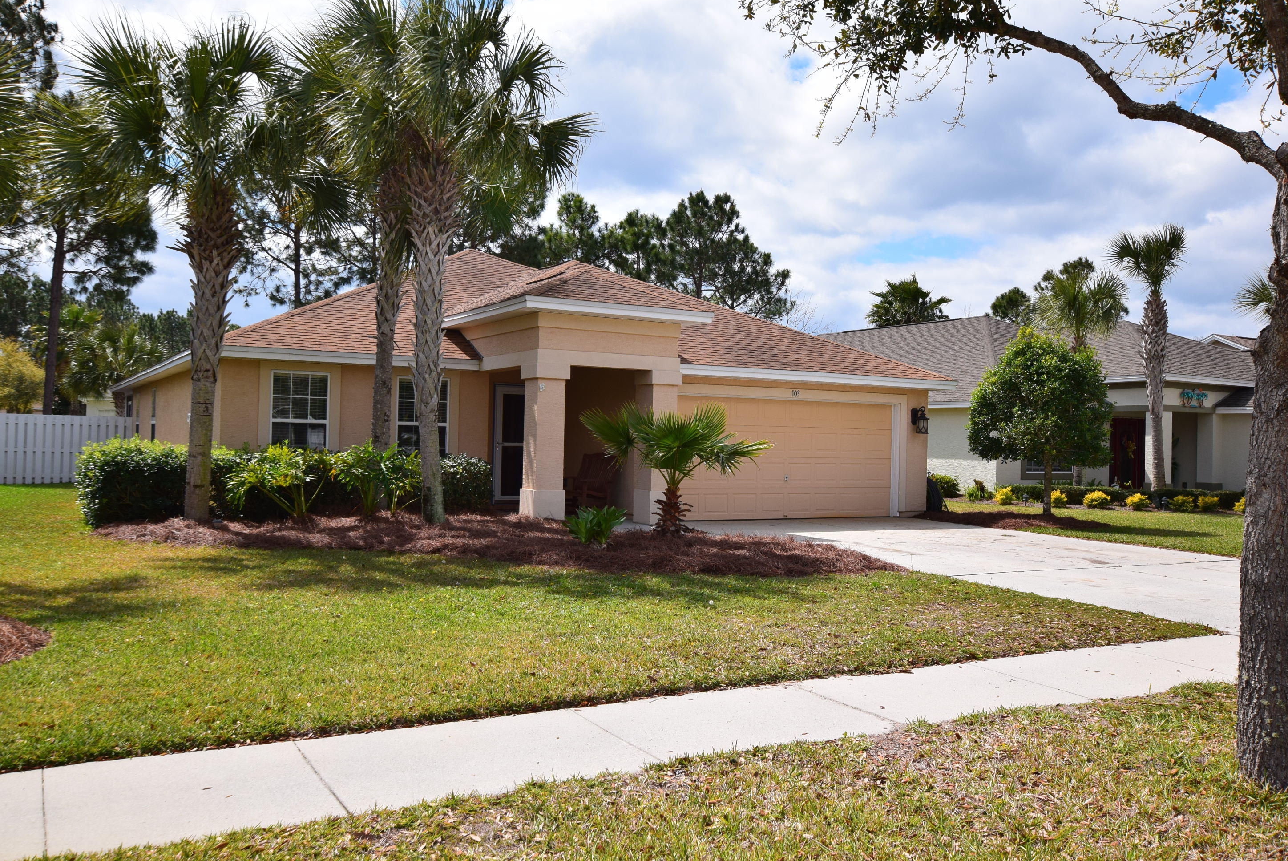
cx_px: 623
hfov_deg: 60.2
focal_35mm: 31
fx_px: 1110
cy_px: 428
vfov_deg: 42.4
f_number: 11
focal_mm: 20
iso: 250
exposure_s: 1/500
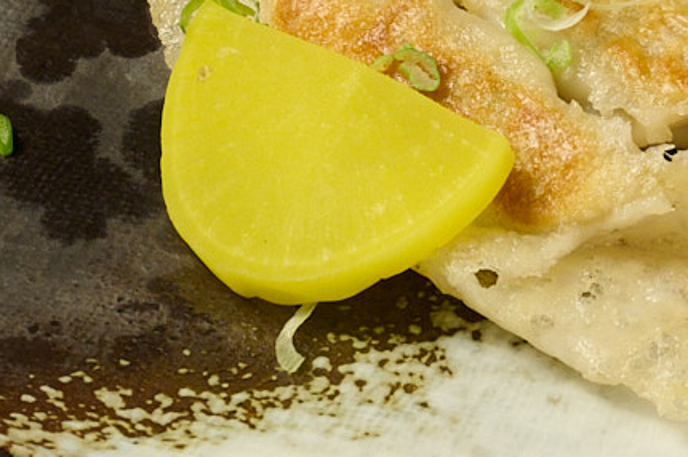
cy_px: -26
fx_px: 4640
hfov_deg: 8.4
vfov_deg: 5.6
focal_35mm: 243
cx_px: 702
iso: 1250
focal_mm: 51
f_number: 13
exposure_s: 1/40
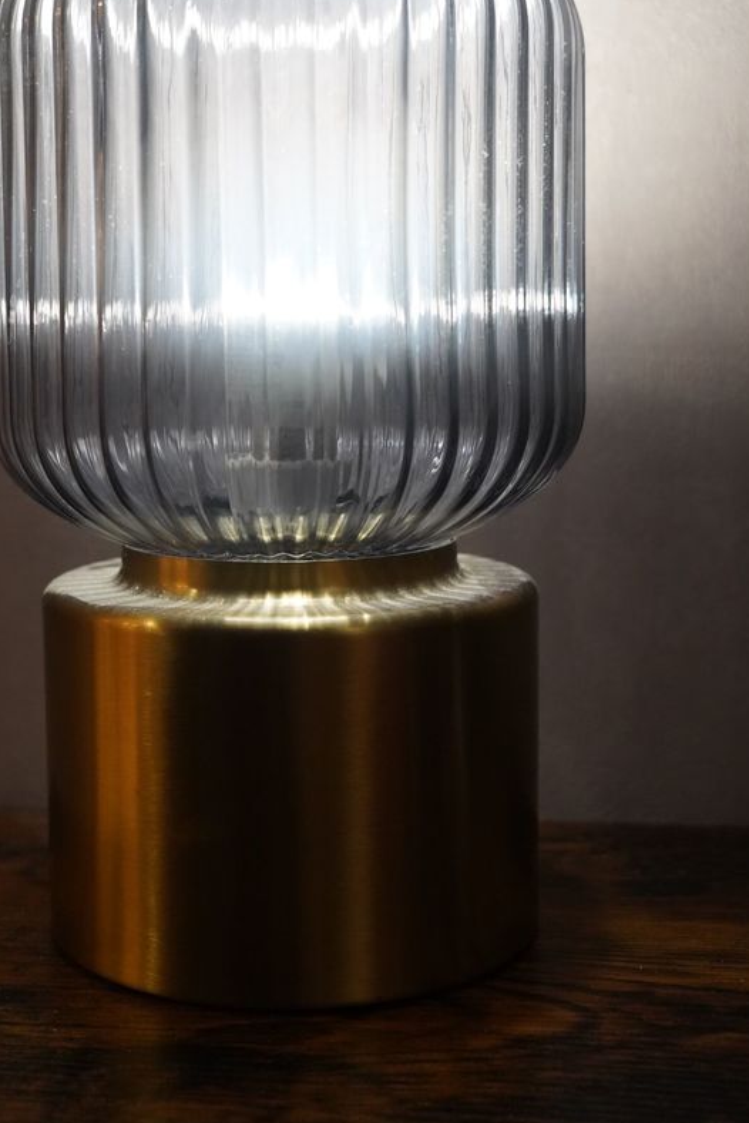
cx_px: 287
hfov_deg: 25.9
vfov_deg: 38.1
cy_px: 477
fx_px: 1621
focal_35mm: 52
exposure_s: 1/160
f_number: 5
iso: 5000
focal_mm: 41
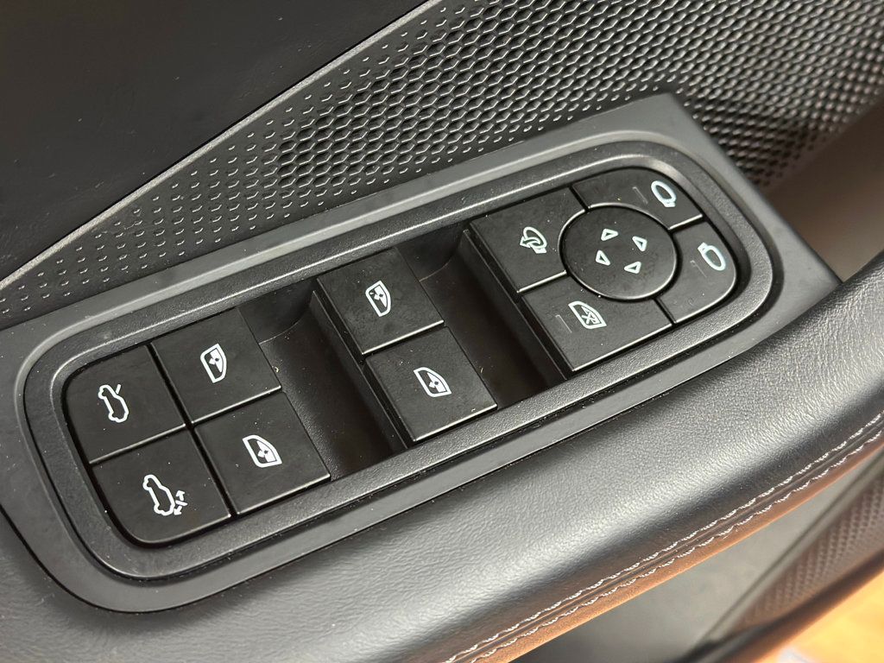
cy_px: 332
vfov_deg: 30.3
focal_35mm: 48
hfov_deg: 39.7
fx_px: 1226
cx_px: 442
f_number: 1.78
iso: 640
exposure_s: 1/30
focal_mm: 6.86
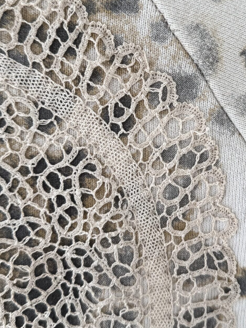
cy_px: 123
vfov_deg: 38.7
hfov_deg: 29.1
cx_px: 193
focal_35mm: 49
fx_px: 464
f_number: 1.78
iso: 200
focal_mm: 6.76
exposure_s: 1/113
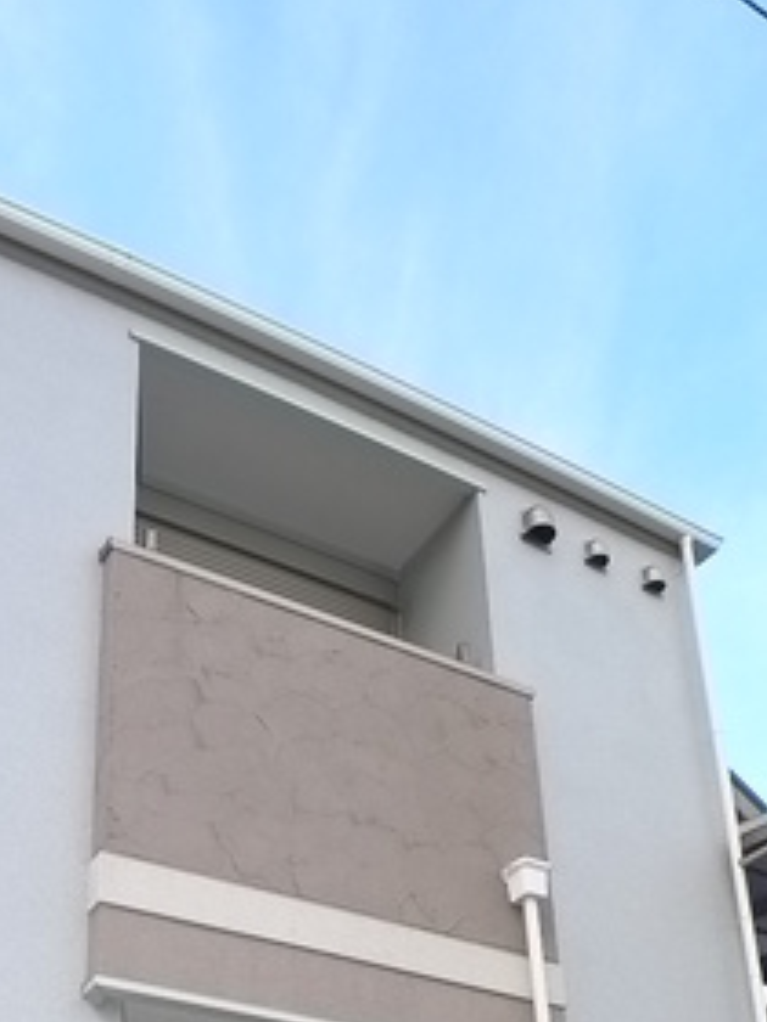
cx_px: 356
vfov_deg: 29.0
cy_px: 1139
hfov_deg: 24.4
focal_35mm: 60
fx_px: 1773
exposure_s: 1/125
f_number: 2.8
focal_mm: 5.1
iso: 400
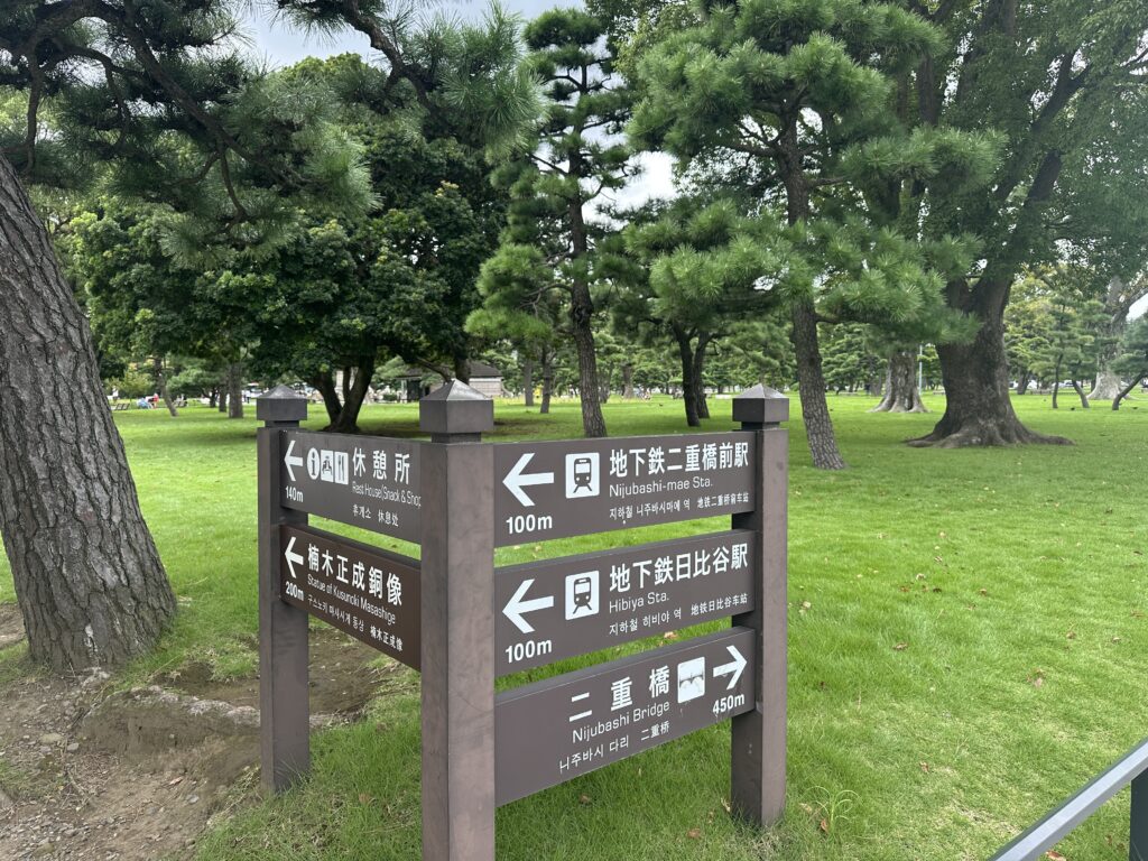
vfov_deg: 56.8
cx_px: 574
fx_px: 796
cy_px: 430
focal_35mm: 24
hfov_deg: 71.6
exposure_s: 1/663
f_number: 1.78
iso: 80
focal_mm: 6.86
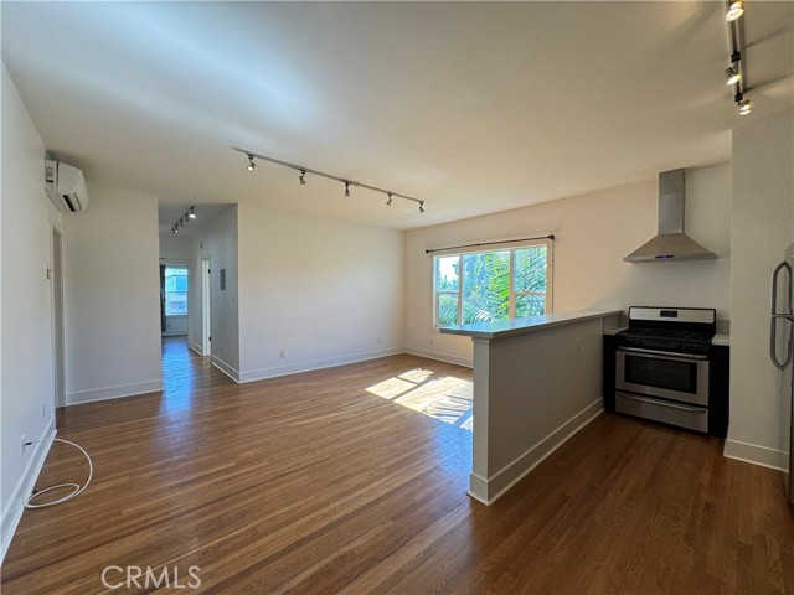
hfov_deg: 102.1
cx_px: 397
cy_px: 298
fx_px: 321
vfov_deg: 85.7
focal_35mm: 14
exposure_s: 1/120
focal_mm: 2.22
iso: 100
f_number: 2.2
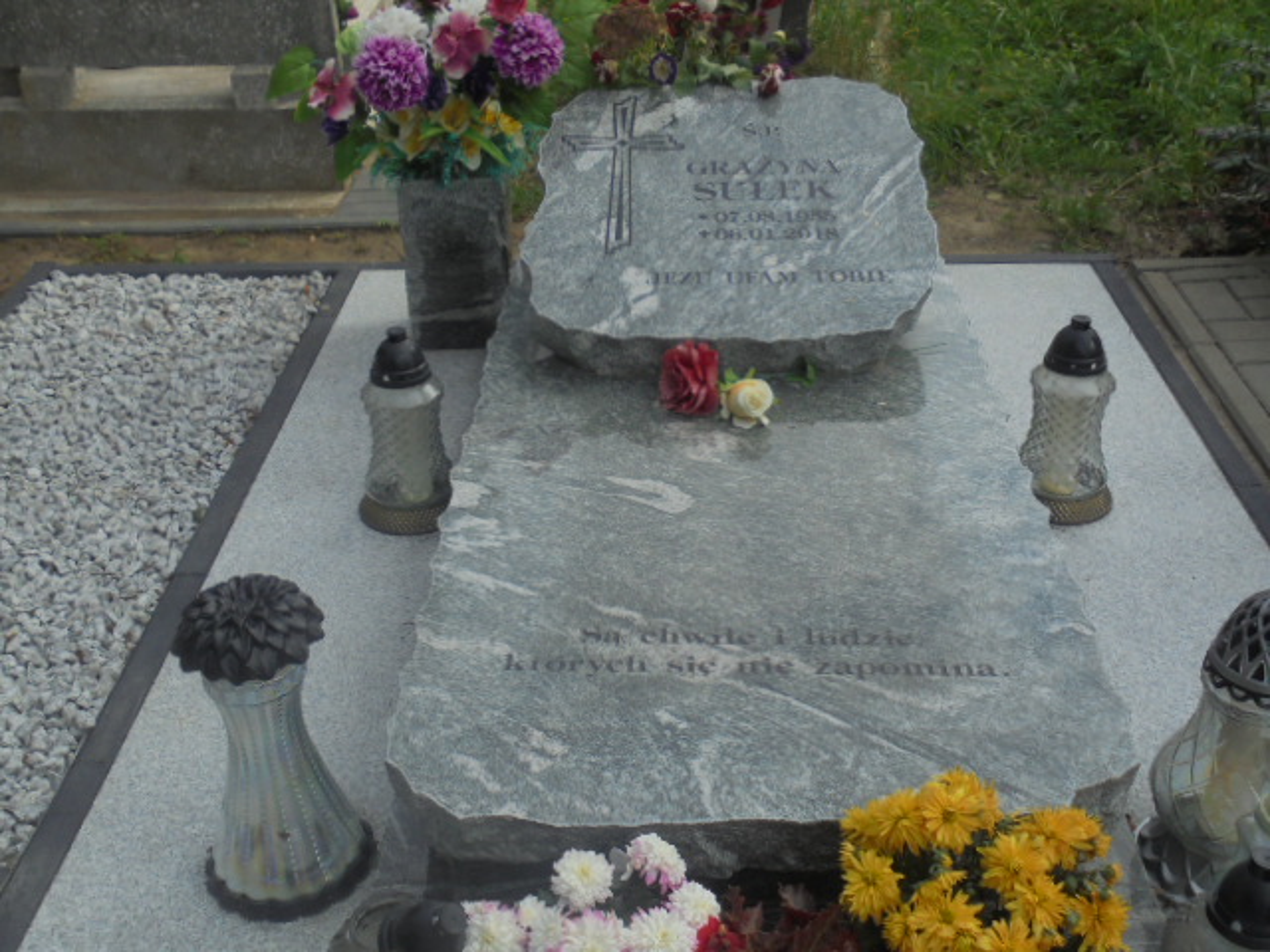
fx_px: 1394
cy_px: 476
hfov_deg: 49.0
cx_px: 635
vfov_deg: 37.7
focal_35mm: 38
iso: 100
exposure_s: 1/500
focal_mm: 6.9
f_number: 4.2
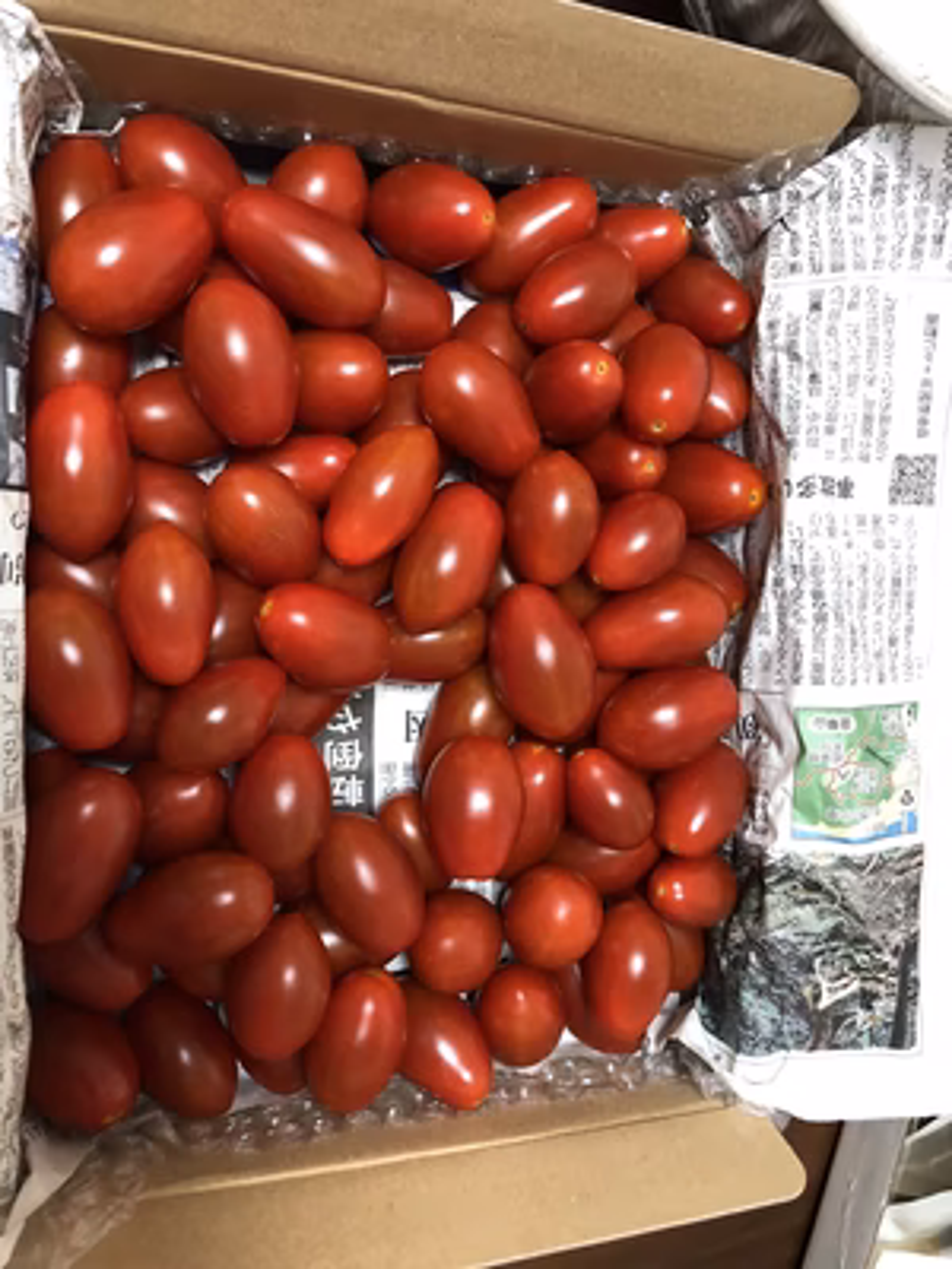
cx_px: 476
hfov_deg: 49.7
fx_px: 1027
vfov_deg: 63.4
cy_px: 634
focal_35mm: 28
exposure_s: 1/15
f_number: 1.8
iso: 64
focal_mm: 4
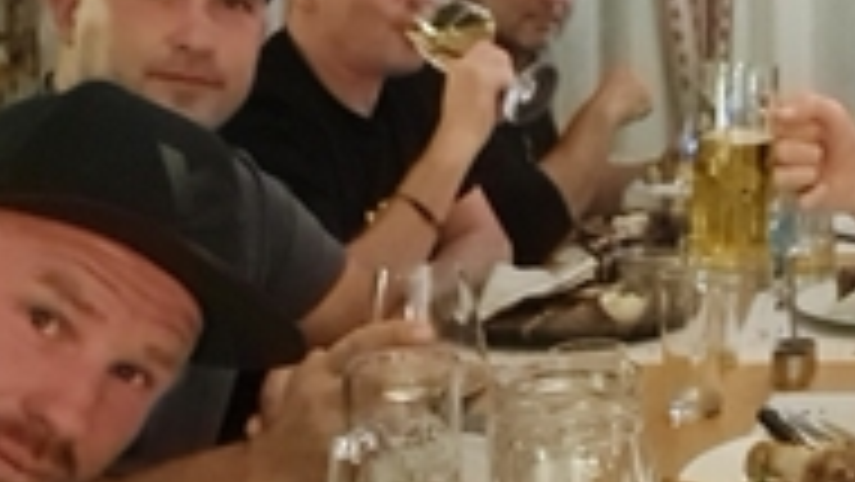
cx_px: 752
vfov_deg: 16.9
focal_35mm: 71
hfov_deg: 28.7
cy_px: 117
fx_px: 1610
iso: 500
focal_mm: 3.72
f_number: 2.2
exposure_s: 1/20
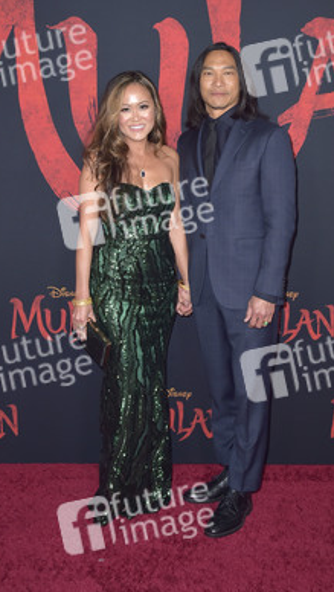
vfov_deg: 49.4
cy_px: 290
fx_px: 644
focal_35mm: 41
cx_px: 181
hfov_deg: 29.1
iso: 400
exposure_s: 1/250
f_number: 7.1
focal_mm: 38
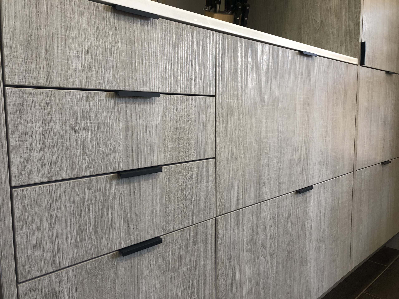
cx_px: 200
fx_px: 323
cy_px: 150
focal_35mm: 28
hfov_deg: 63.4
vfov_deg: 49.7
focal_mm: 4
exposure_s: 1/24
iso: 32
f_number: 1.8
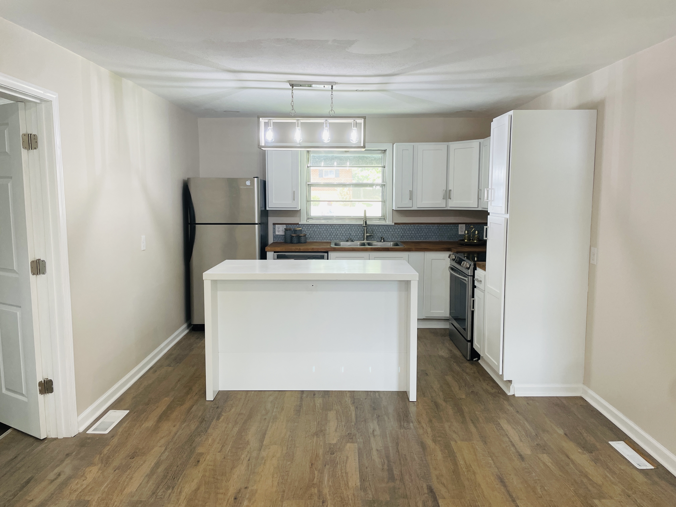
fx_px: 508
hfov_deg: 67.3
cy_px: 254
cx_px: 338
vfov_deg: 53.1
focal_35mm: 26
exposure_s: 1/120
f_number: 1.6
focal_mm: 4.2
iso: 125
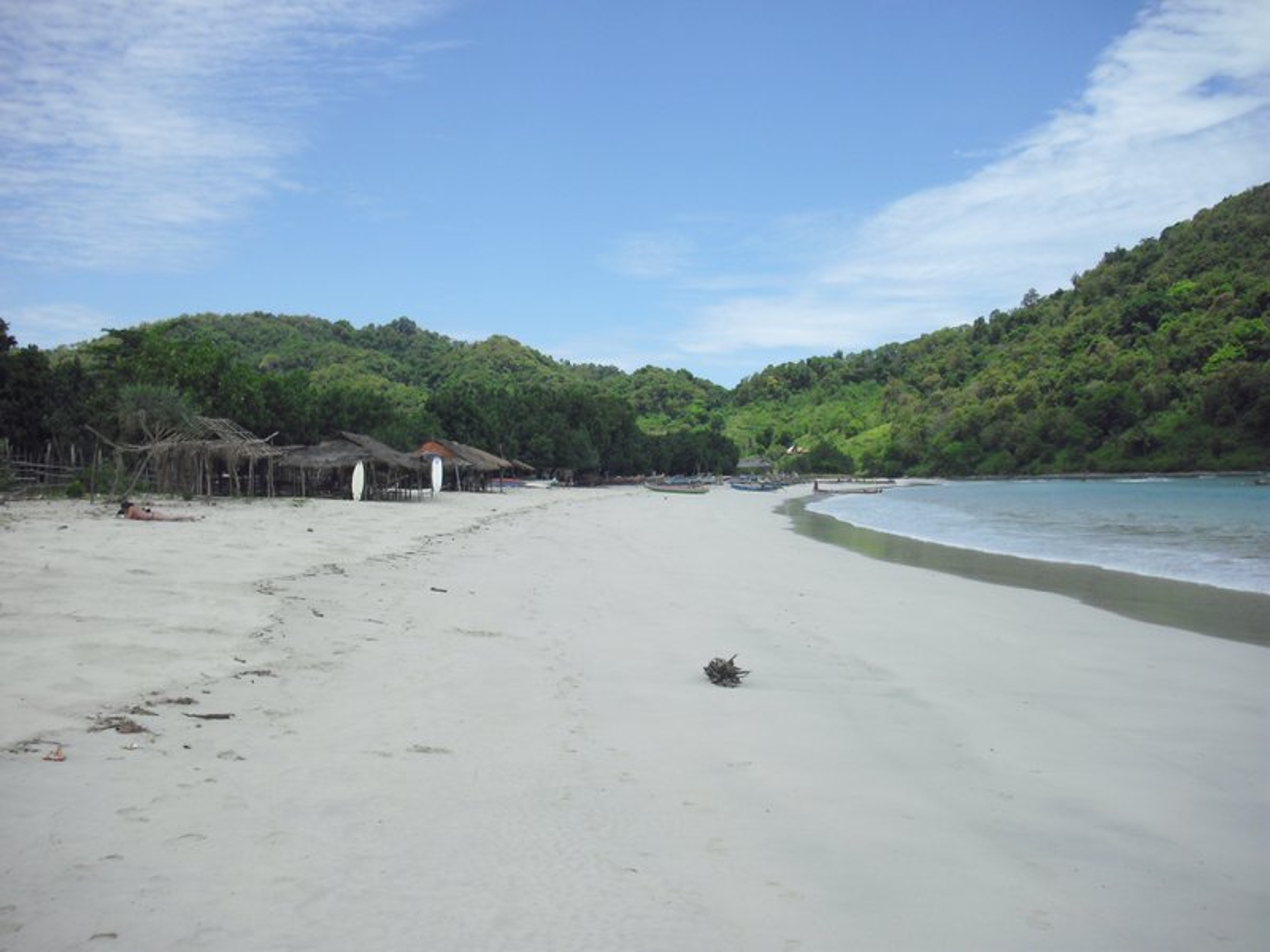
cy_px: 476
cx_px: 635
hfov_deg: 49.0
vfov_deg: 37.7
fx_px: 1394
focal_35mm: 38
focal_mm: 6.2
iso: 100
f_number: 8
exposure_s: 1/320
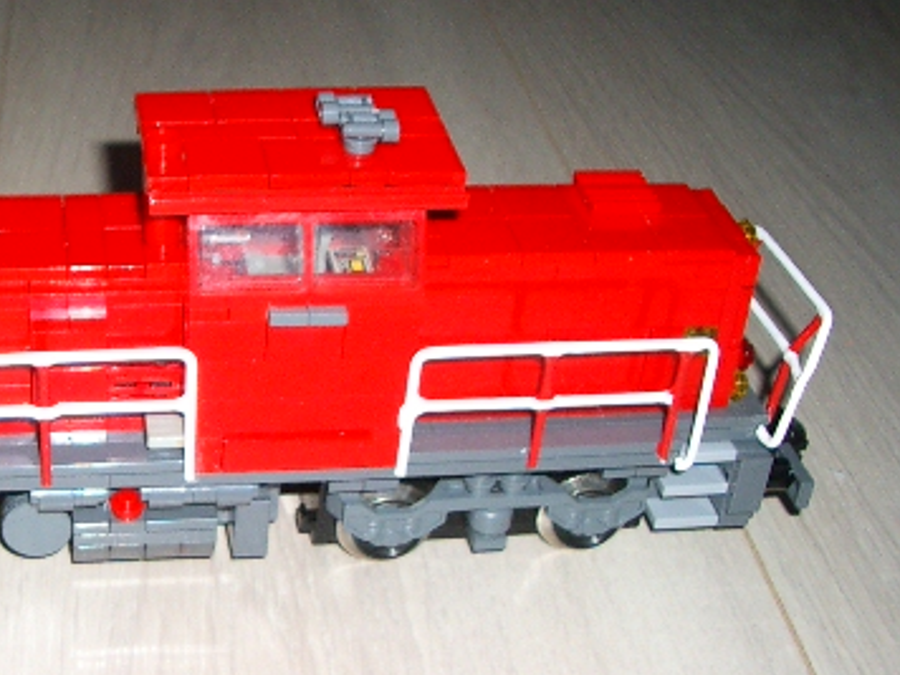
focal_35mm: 63
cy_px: 453
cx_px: 96
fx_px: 1638
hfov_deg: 29.5
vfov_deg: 23.2
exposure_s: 1/40
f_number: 2.6
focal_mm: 5.8
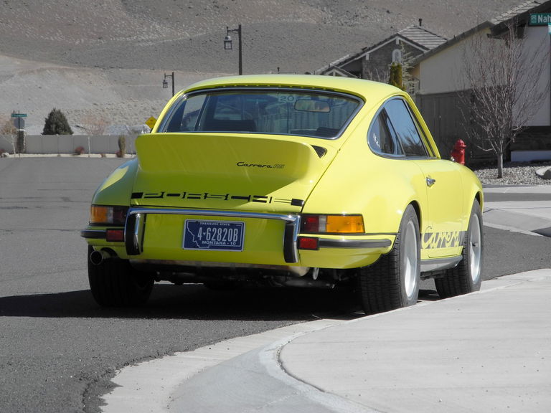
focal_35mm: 200
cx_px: 276
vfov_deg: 7.4
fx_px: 3183
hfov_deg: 9.9
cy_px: 206
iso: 100
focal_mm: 42.6
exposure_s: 1/762
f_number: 5.6
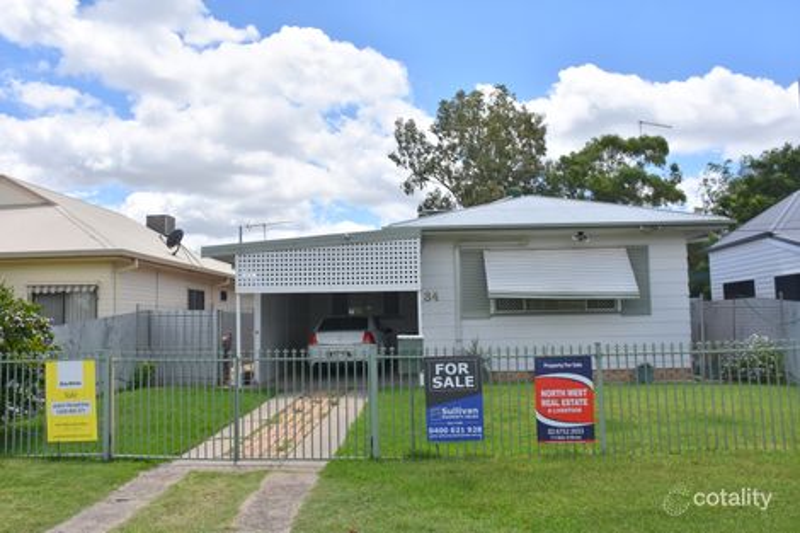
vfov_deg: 43.6
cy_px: 266
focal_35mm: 30
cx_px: 400
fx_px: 666
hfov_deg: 61.9
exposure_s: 1/250
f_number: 11
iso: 100
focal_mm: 20
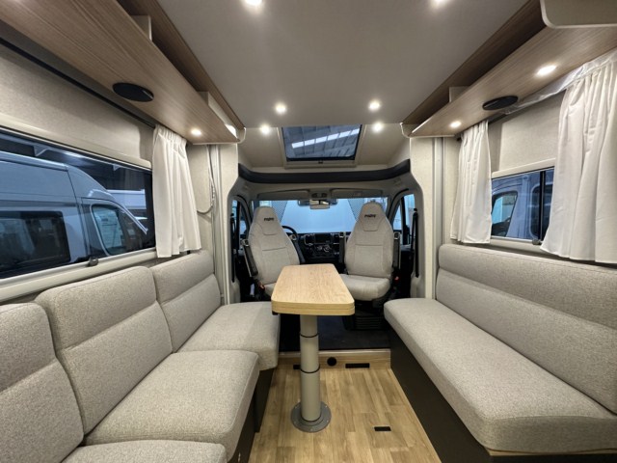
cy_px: 232
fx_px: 250
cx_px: 308
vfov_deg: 85.7
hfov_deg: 102.1
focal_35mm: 14
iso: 320
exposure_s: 1/50
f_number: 2.2
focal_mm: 2.22
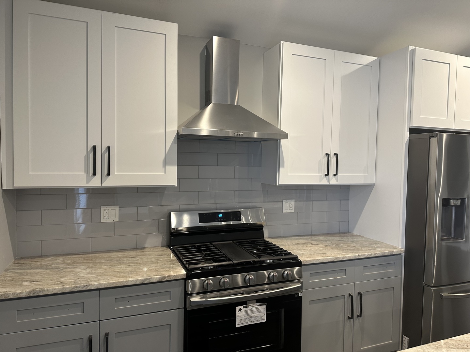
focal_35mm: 24
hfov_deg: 71.6
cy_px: 176
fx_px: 326
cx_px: 235
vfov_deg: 56.8
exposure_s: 1/60
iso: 160
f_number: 1.78
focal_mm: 6.86
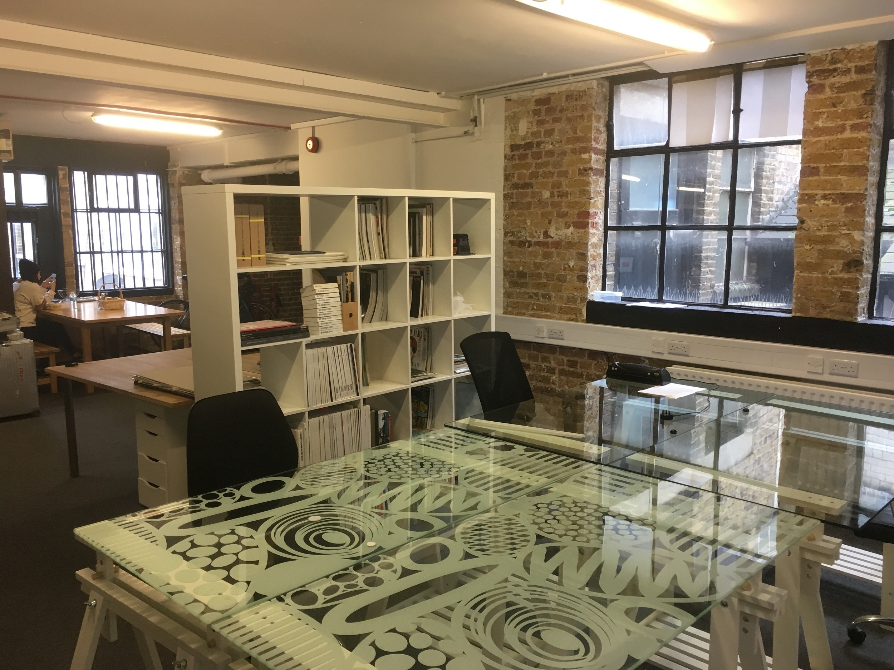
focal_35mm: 29
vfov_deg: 48.2
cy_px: 335
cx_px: 447
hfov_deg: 61.7
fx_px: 749
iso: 100
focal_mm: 4.15
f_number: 2.2
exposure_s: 1/33
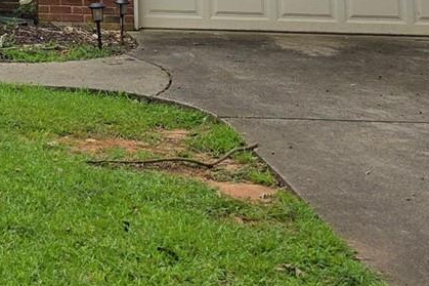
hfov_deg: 16.0
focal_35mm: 117
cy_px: -294
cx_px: -224
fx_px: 1394
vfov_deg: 10.7
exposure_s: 1/3168
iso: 80
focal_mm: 6.3
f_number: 1.7
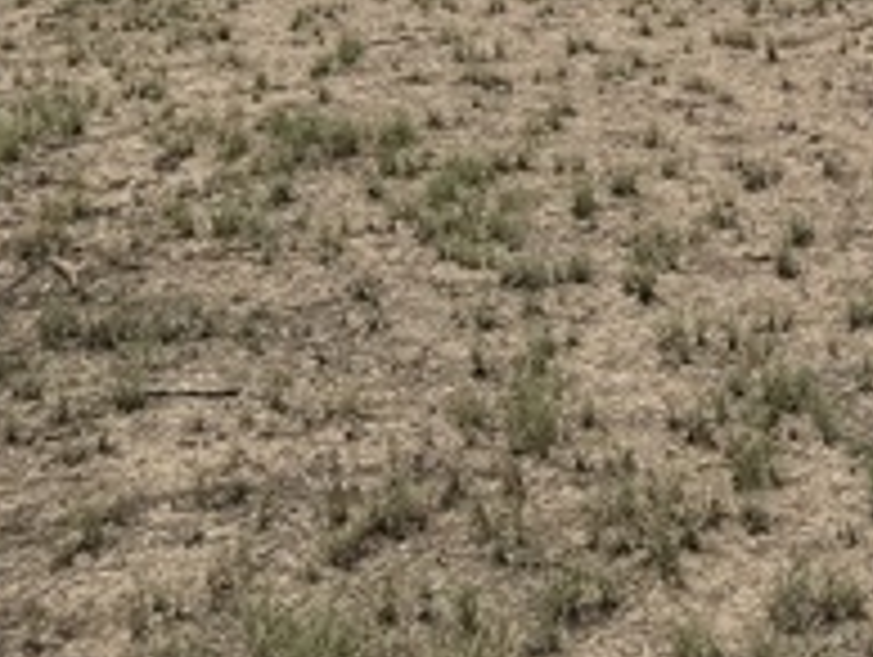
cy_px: -351
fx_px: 1995
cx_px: 1012
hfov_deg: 22.9
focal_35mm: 79
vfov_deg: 16.8
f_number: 1.78
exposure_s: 1/9009
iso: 80
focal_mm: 6.76
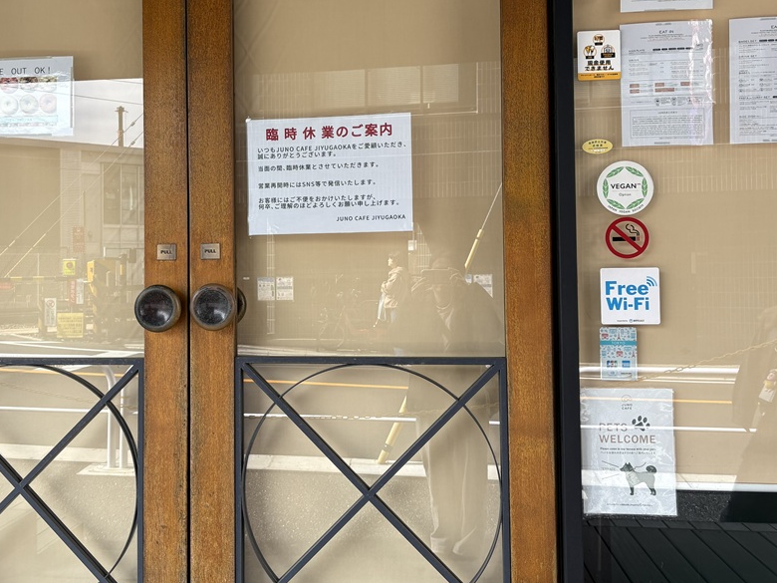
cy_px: 239
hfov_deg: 46.4
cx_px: 288
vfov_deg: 35.9
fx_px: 898
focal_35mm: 40
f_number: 1.6
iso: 50
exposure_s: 1/519
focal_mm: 5.96
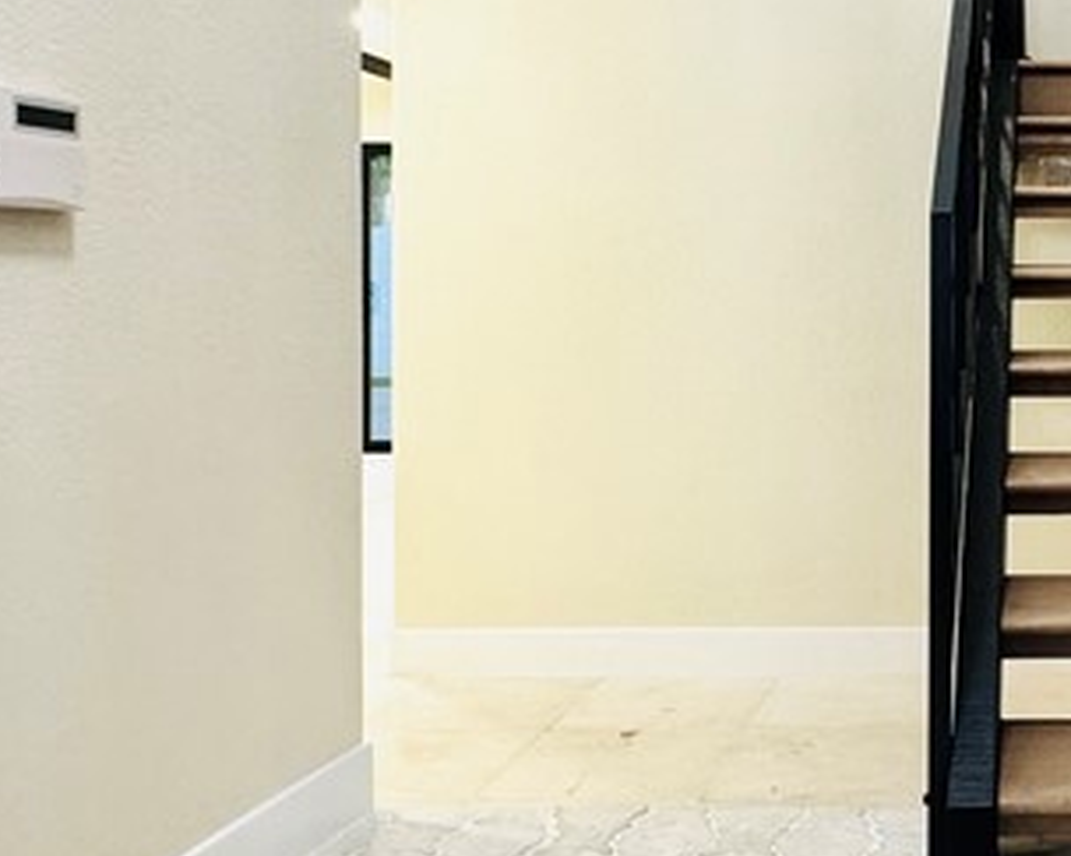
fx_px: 1458
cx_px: 1043
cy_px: 278
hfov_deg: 36.7
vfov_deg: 32.4
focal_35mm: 46
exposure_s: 1/60
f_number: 2.2
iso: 250
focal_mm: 2.22
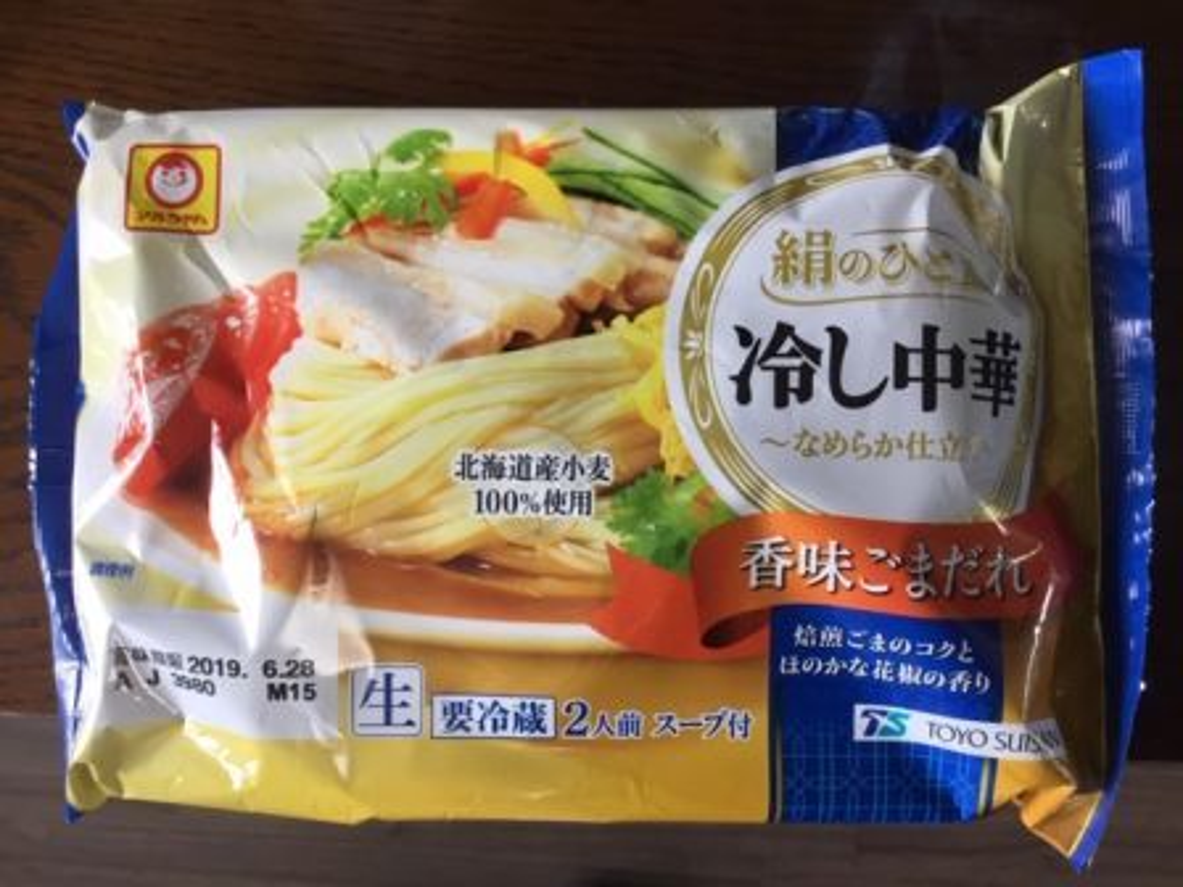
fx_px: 1059
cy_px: 444
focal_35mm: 31
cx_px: 592
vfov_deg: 45.4
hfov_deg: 58.4
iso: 25
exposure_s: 1/30
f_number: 2.4
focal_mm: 3.3
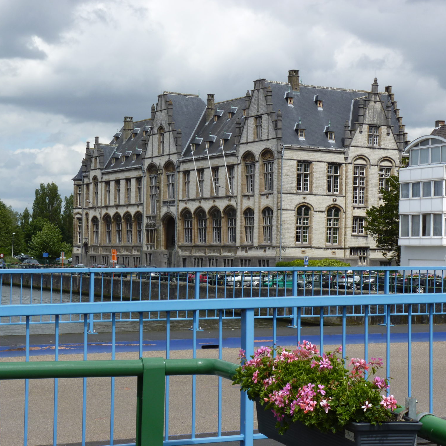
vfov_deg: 21.7
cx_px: 242
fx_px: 1166
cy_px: 224
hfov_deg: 21.6
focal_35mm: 80
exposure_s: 1/320
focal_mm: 11.9
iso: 80
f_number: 5.6
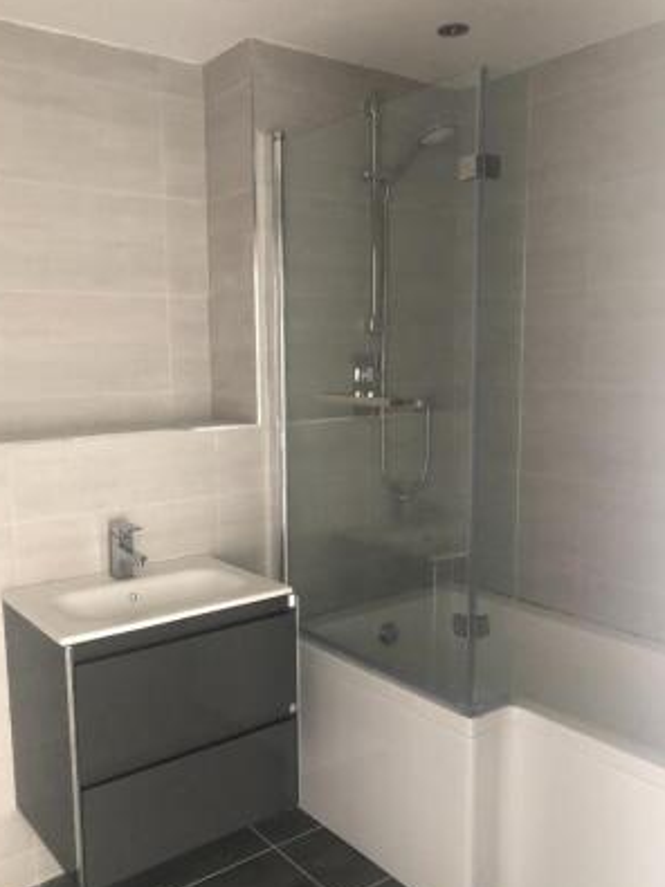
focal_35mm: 31
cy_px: 475
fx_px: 794
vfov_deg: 58.3
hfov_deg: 45.4
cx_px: 301
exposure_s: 1/13
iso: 100
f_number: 1.8
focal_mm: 3.99
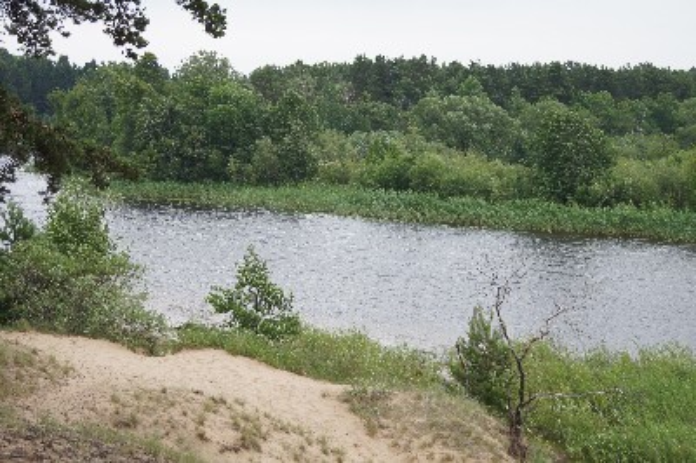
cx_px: 348
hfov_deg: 33.4
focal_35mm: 60
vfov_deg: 22.6
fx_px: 1159
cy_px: 232
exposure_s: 1/160
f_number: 5.6
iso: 100
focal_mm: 40
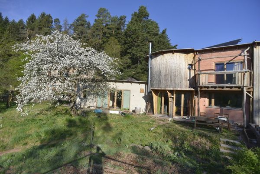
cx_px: 130
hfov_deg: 84.0
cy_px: 87
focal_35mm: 20
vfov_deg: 61.9
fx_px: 144
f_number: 4.8
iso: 800
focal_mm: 20
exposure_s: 1/8000
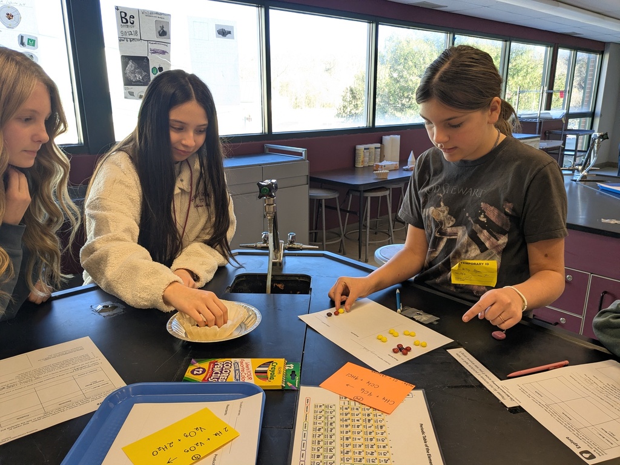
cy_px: 232
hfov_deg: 65.3
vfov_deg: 51.4
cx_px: 310
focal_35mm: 27
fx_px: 484
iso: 119
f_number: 1.73
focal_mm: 4.38
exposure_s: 1/120
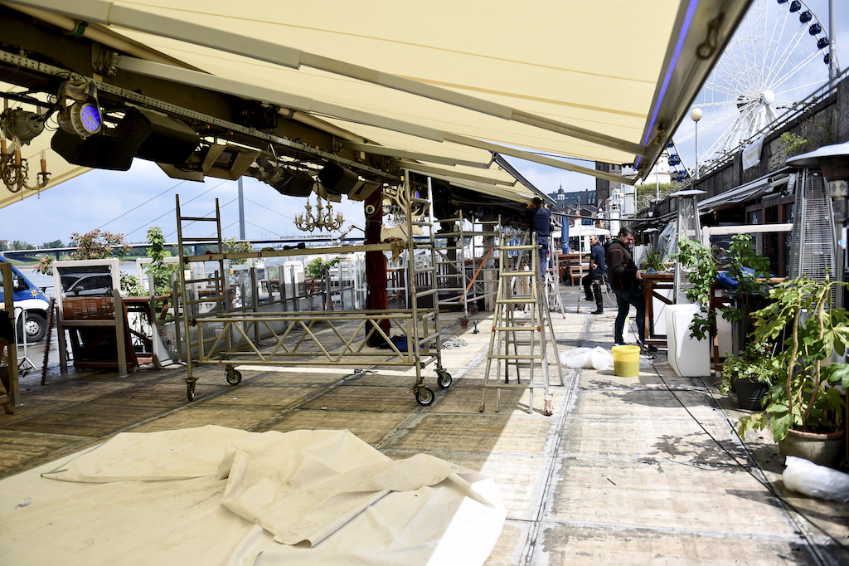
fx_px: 613
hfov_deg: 69.4
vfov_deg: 49.5
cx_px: 424
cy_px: 283
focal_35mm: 26
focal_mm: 26
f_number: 3.2
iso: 450
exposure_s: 1/8000
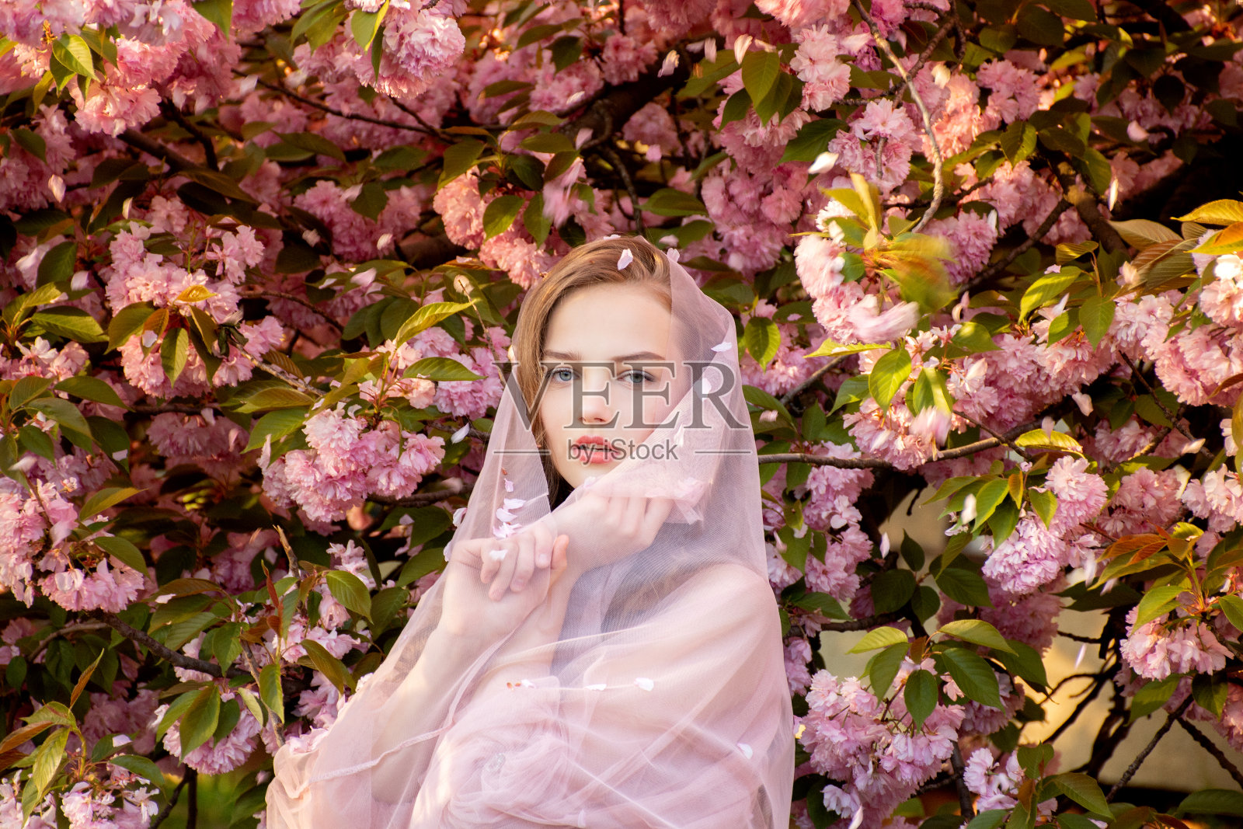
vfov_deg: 9.6
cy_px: 414
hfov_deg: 14.4
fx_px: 4920
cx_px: 622
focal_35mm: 142
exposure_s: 1/160
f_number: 5.6
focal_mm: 95
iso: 200
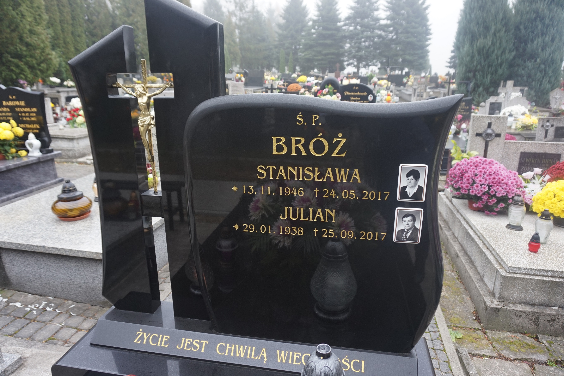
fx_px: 376
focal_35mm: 24
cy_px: 188
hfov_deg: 73.8
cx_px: 282
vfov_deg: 53.1
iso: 250
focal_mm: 16
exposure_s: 1/60
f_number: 4
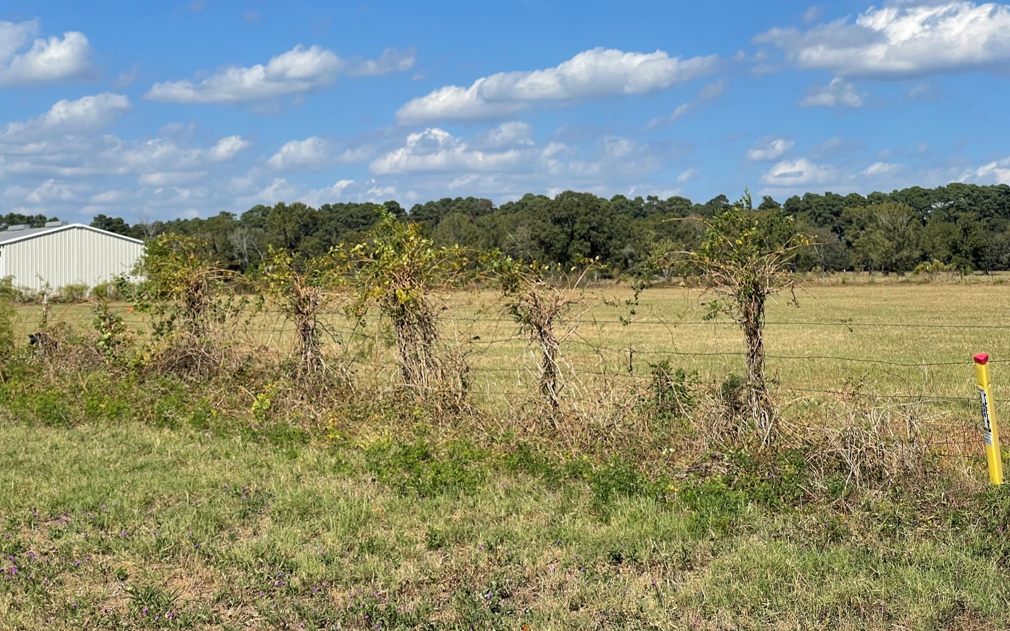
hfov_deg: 30.2
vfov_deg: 19.1
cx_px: 505
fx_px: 1872
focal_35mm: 68
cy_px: 268
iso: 20
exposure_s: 1/1876
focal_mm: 7.5
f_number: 2.2
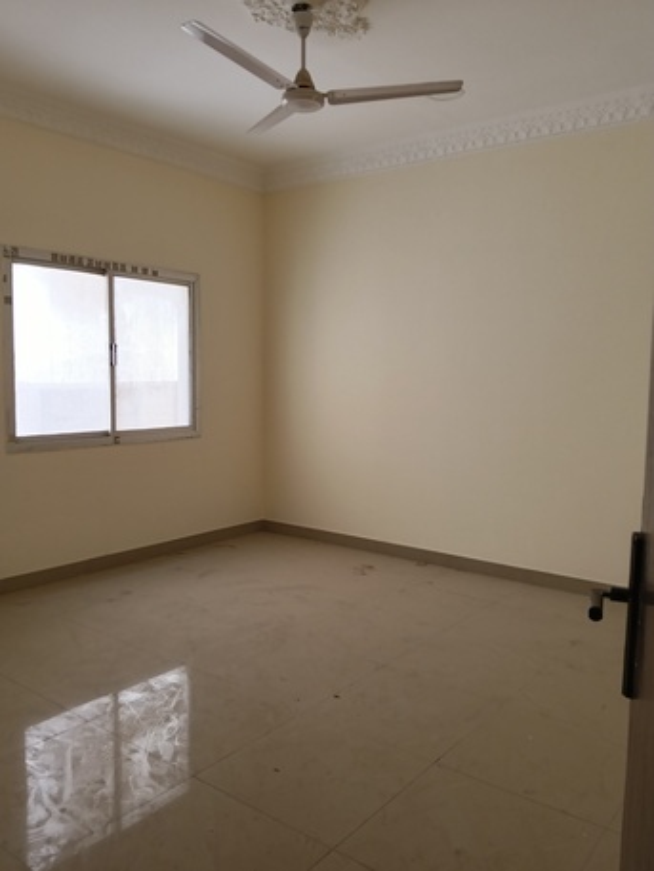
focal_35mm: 27
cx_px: 327
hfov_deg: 51.4
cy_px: 436
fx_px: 680
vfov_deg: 65.3
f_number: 1.8
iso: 160
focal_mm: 3.98
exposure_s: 1/33.3
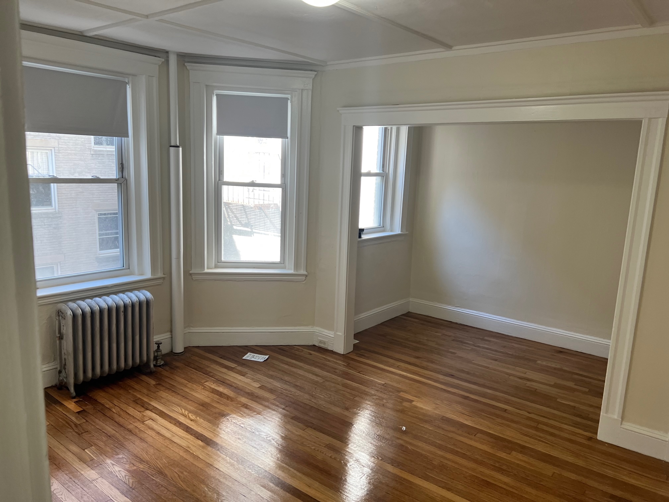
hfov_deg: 67.3
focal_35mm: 26
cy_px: 251
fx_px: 502
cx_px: 334
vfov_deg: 53.1
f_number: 1.5
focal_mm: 5.7
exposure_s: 1/120
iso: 100
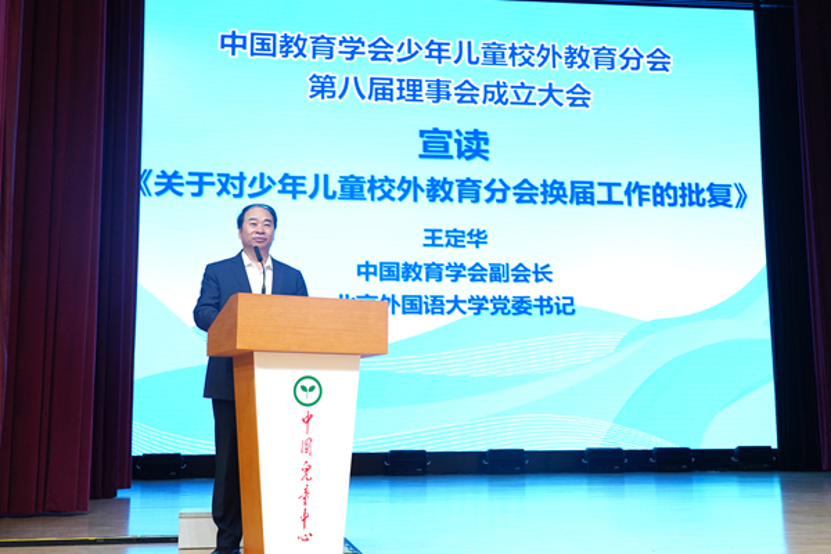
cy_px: 277
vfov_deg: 35.1
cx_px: 416
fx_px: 877
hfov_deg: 50.7
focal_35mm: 38
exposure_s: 1/125
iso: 1600
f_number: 5.6
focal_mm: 38
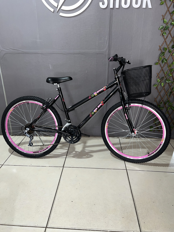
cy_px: 116
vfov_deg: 67.3
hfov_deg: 53.1
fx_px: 174
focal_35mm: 26
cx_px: 87
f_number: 1.5
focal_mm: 5.7
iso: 40
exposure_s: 1/27
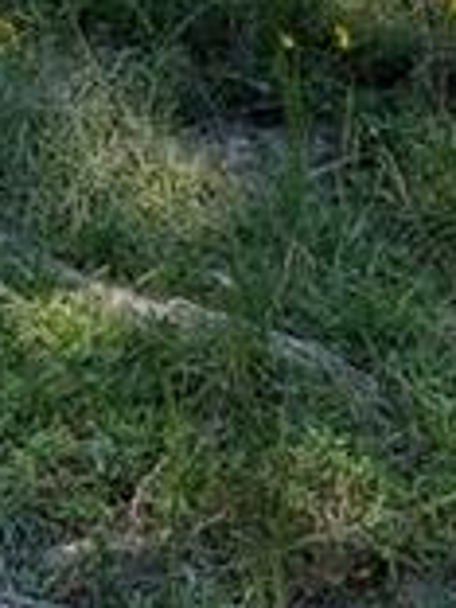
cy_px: -791
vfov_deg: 12.5
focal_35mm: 128
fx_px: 2248
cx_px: -273
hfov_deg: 11.0
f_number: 1.6
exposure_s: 1/1175
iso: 50
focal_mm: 5.1
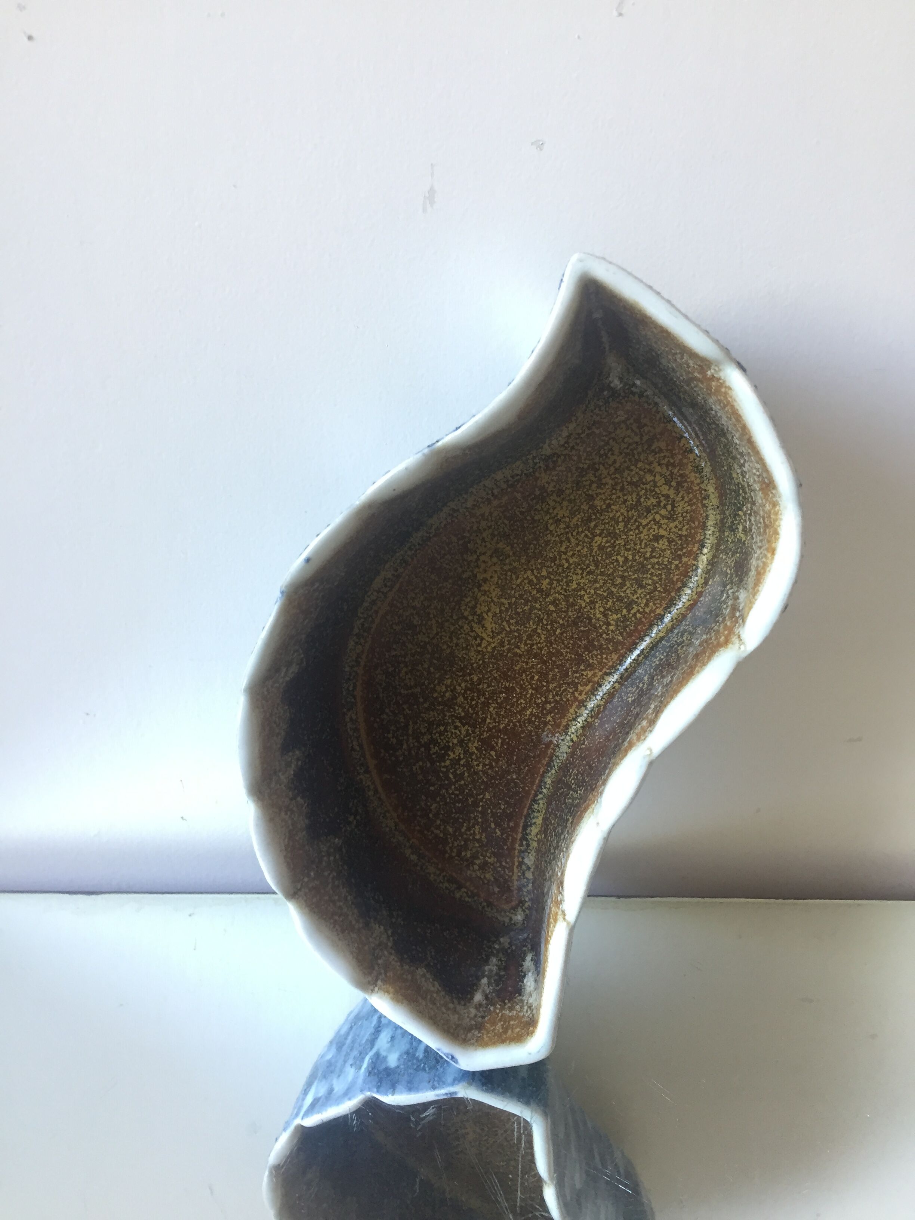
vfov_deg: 61.7
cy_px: 610
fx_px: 1022
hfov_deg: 48.2
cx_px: 458
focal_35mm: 29
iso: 125
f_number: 2.2
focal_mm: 4.15
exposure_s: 1/33
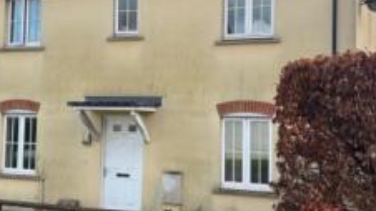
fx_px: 528
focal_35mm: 53
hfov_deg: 39.2
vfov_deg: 22.6
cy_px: 84
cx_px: 197
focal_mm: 5.96
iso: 50
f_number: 1.6
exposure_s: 1/865
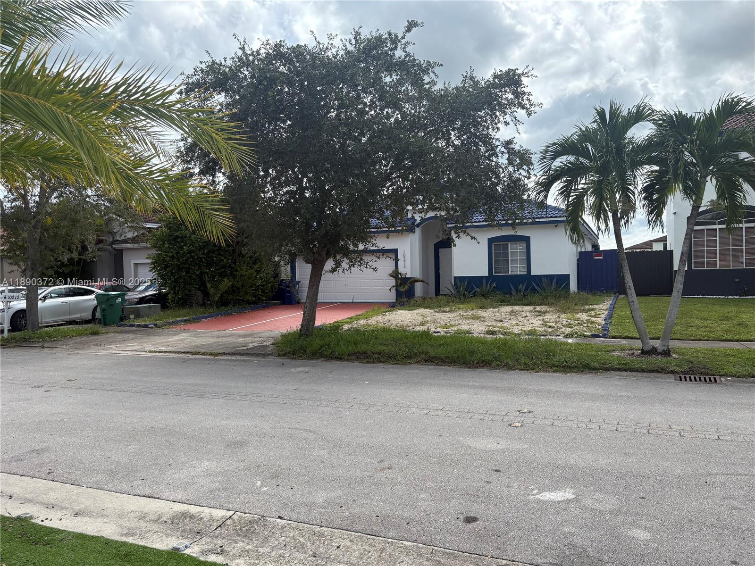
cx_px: 378
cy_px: 283
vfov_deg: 53.1
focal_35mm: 26
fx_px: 567
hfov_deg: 67.3
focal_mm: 5.96
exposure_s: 1/3448
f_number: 1.6
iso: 64
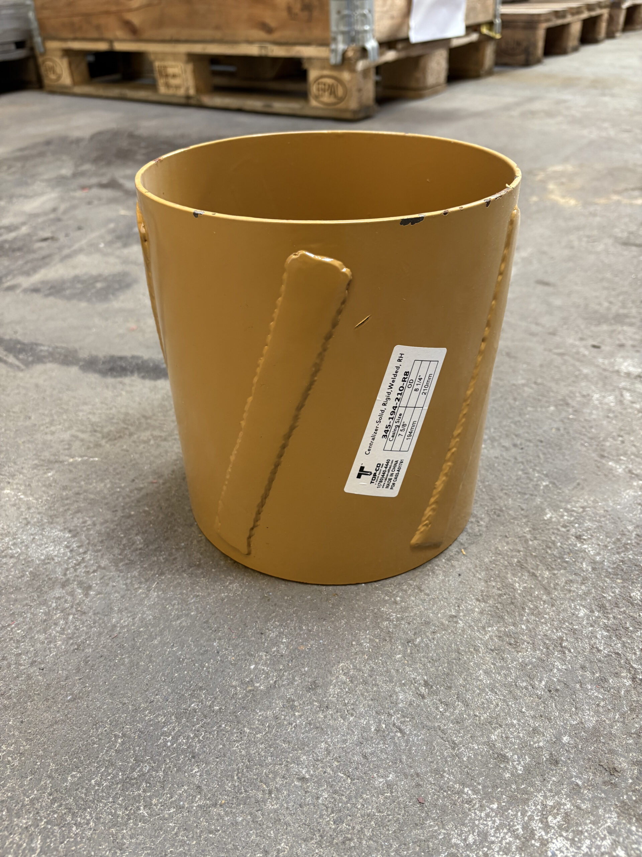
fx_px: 643
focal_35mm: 26
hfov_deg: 53.1
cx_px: 321
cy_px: 428
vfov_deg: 67.3
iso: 125
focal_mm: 5.96
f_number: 1.6
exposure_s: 1/50
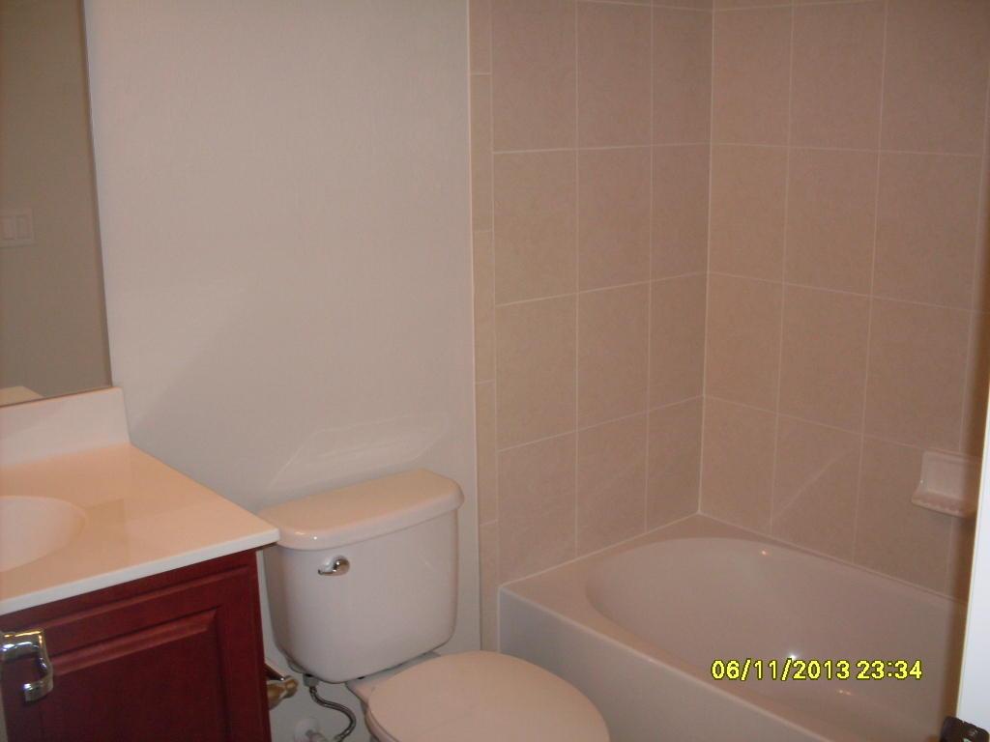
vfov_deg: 37.7
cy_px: 371
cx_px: 495
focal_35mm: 38
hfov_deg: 49.0
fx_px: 1087
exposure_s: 1/45
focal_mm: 6.3
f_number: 2.8
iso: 100
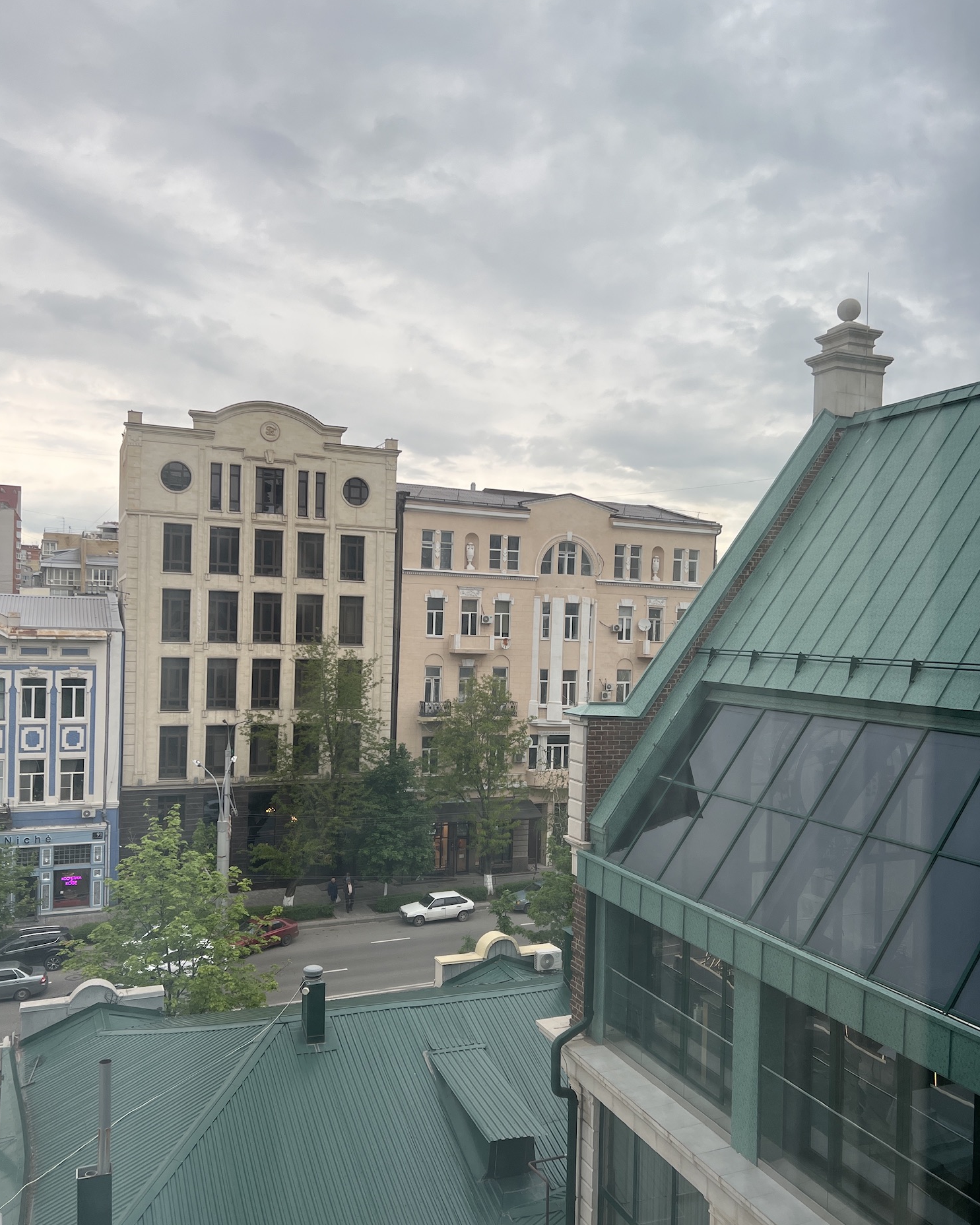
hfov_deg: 51.5
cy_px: 645
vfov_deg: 62.2
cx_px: 498
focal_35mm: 28
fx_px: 1015
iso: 50
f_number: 1.5
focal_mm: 5.7
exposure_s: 1/743
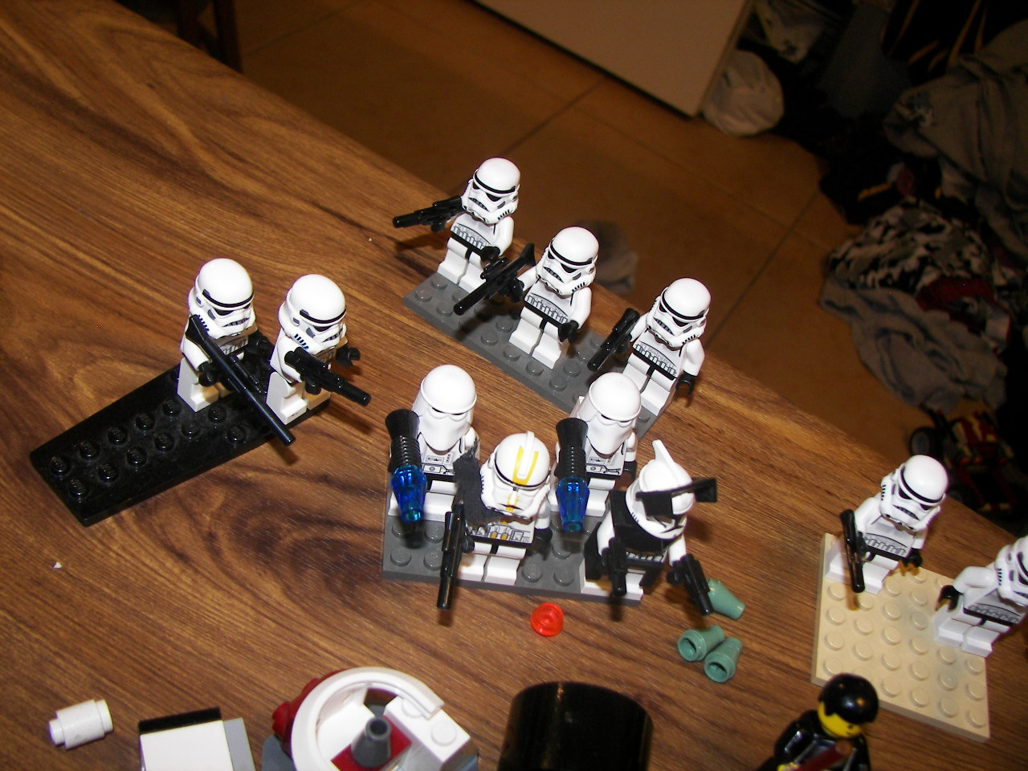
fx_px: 1069
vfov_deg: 39.7
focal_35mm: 36
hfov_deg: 51.4
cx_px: 514
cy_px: 386
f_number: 2.8
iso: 100
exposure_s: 1/30
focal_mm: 6
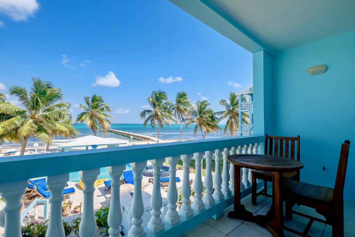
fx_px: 168
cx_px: 178
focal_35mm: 17
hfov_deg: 93.3
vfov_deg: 70.5
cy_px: 118
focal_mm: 11
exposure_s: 1/4000
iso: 200
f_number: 5.6
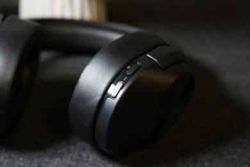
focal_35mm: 71
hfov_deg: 28.5
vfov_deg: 19.2
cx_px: 125
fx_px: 493
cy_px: 84
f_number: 5.6
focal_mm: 71
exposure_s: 1/80
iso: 3200
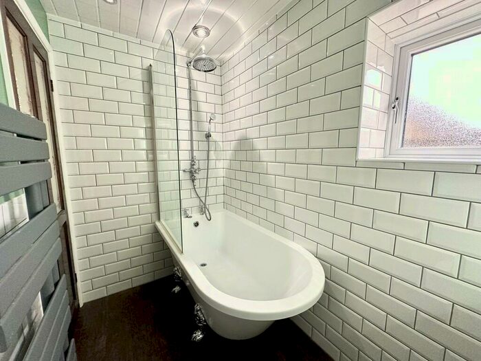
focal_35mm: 14
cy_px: 180
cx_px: 240
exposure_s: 1/99
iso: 200
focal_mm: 2.22
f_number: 2.2
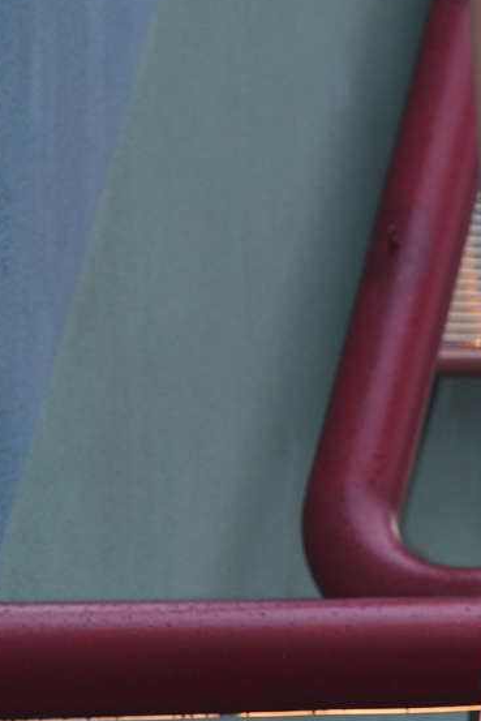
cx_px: 690
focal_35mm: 332
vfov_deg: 6.2
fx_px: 6649
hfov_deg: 4.1
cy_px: 716
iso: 500
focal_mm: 102
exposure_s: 1/200
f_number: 4.5
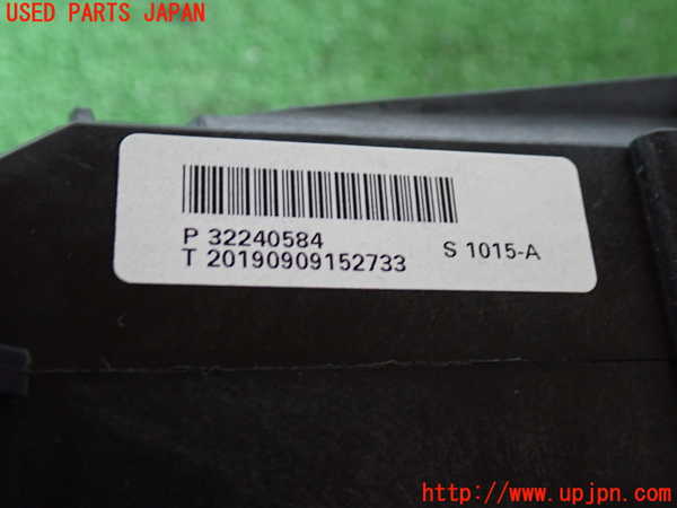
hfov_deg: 45.8
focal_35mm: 41
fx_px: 802
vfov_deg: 35.1
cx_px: 338
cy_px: 254
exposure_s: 1/40
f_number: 2.8
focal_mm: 7.31
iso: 640
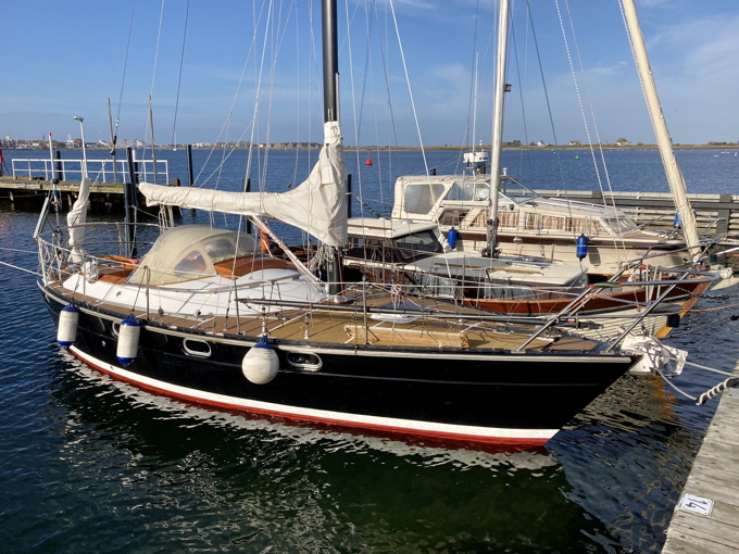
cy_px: 277
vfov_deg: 49.7
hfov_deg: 63.4
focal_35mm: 28
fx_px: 598
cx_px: 370
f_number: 1.8
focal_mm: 3.99
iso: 25
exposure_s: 1/2825
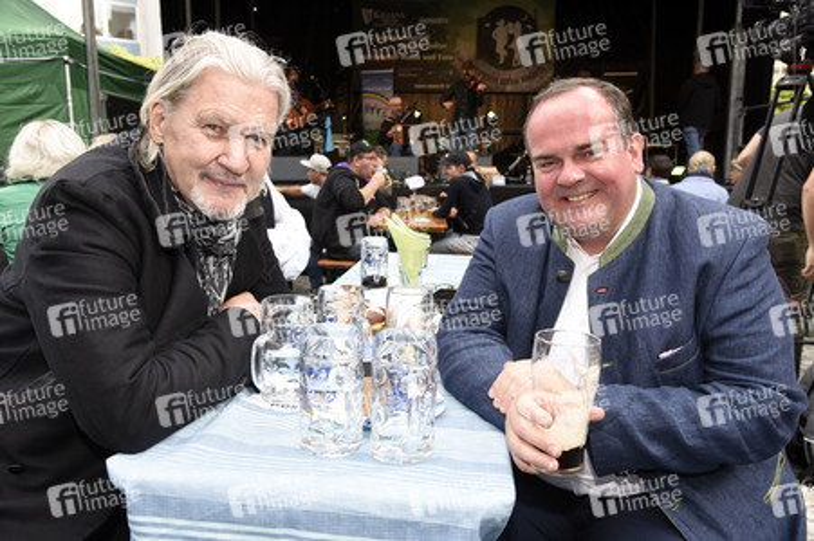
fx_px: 678
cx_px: 407
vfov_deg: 43.5
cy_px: 270
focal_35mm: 30
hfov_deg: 62.0
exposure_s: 1/160
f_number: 6.3
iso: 640
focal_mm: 30
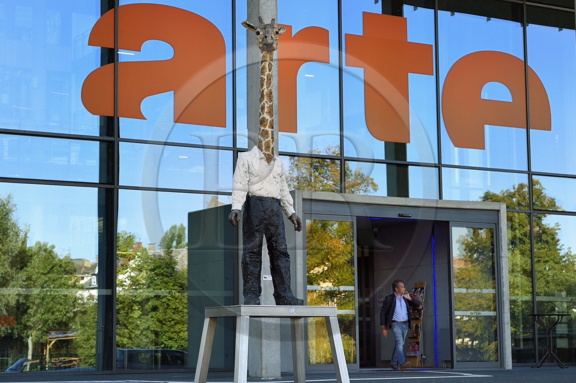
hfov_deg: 26.0
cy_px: 192
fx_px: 1247
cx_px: 288
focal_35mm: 78
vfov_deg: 17.5
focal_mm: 78
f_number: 5.6
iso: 200
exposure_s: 1/250
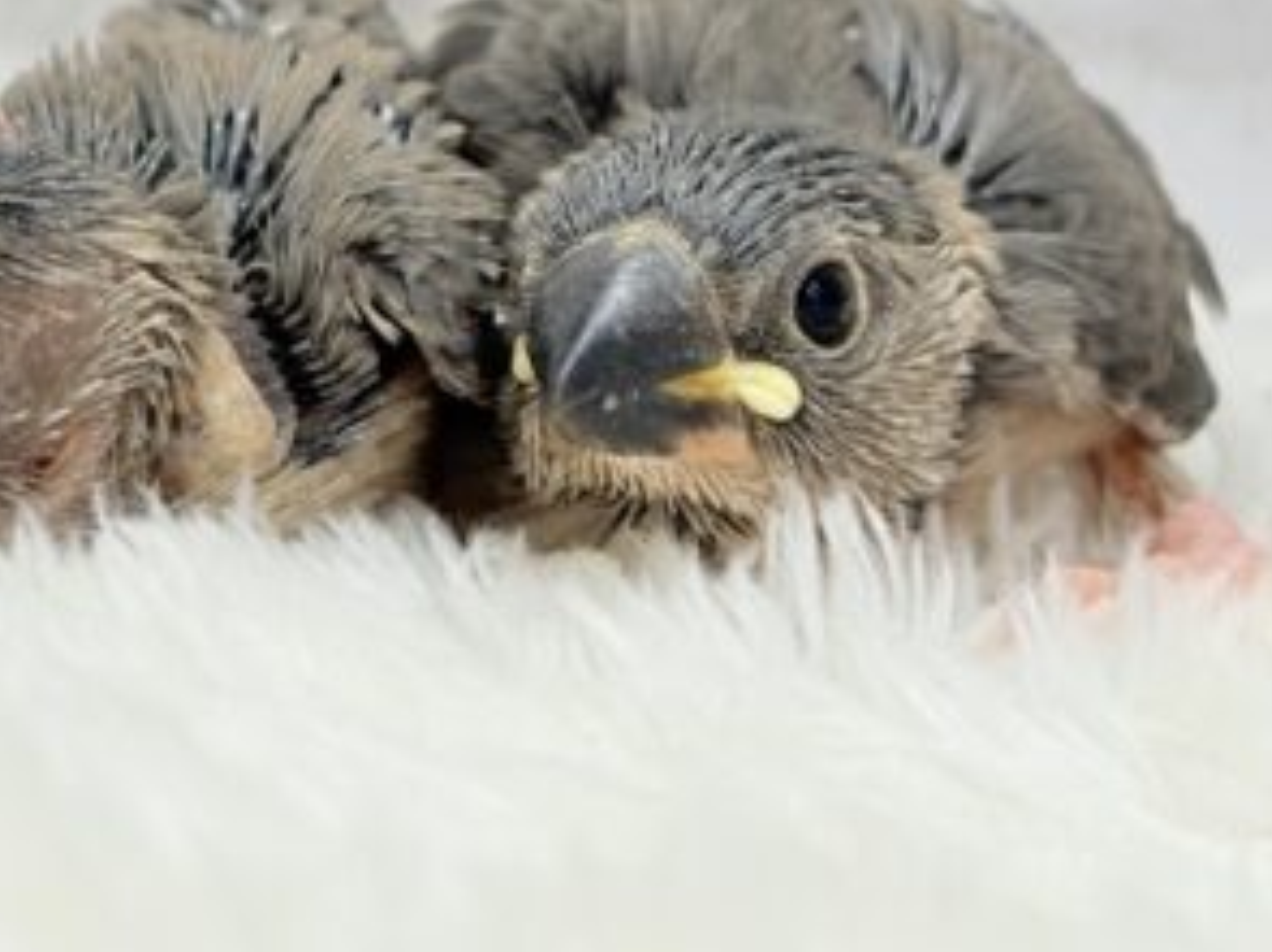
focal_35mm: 113
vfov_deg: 12.9
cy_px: -9
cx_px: 341
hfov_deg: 17.3
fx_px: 4151
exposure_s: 1/50
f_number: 1.6
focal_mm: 5.96
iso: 40
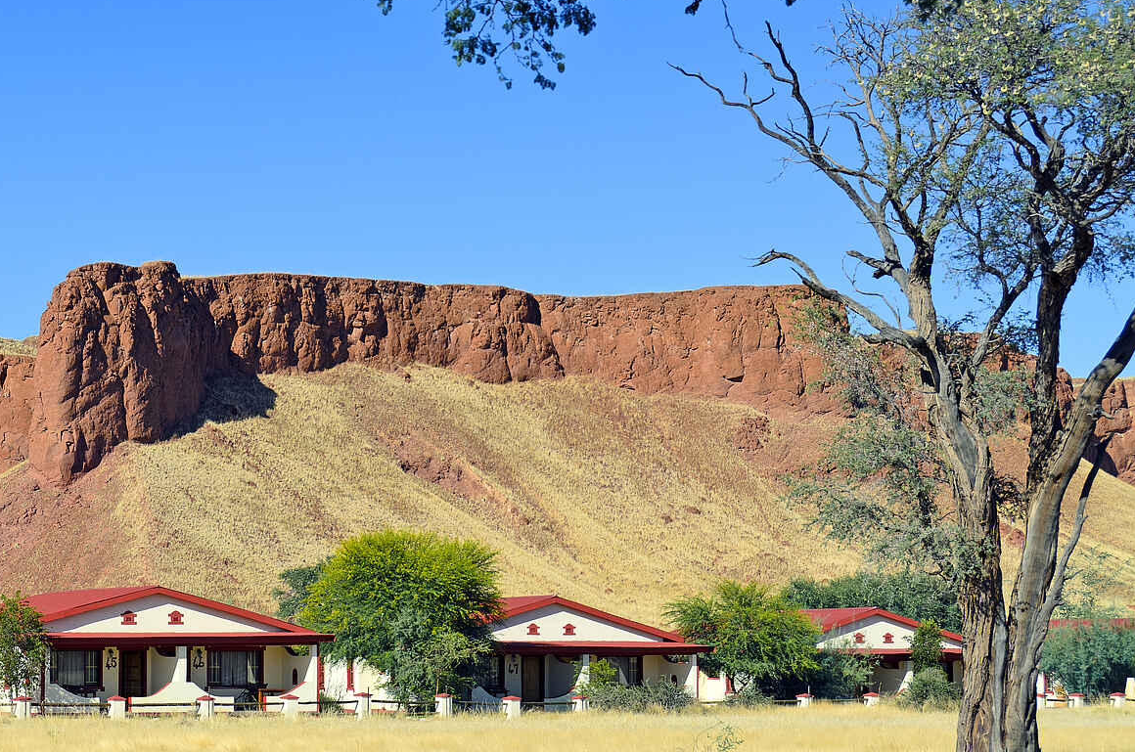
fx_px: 2864
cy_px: 332
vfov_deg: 15.0
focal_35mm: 91
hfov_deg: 22.3
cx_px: 363
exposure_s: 1/640
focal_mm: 44
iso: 200
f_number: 8
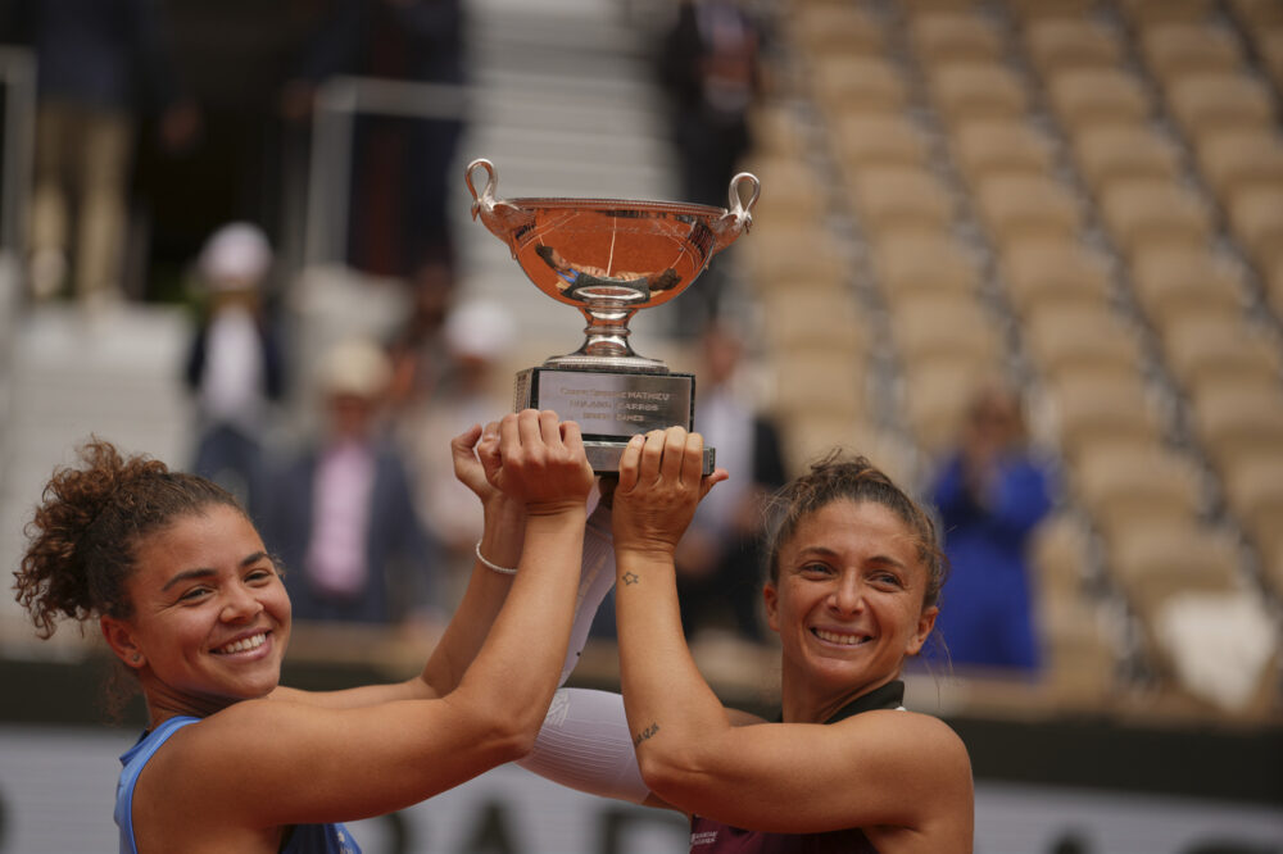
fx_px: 6804
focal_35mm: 191
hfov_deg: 10.8
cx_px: 642
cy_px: 427
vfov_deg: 7.2
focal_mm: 191
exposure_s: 1/1250
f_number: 2.8
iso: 50
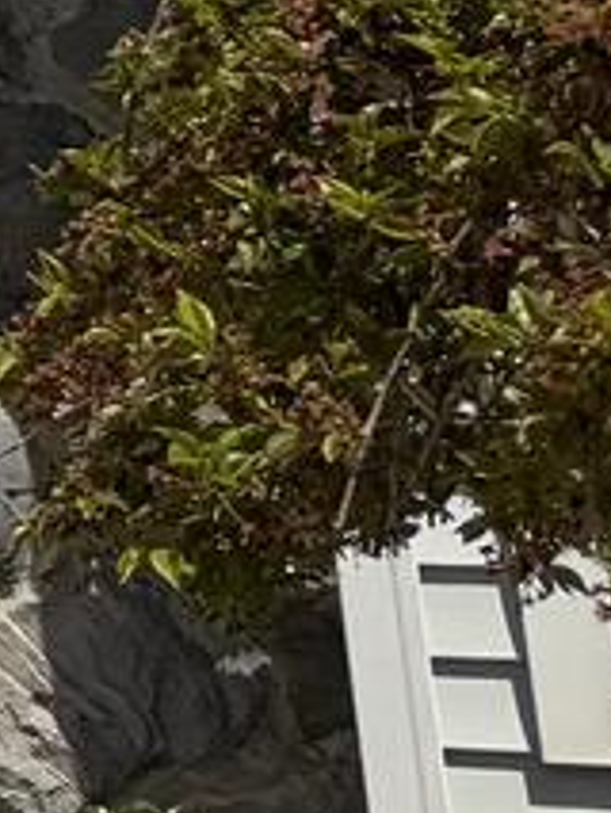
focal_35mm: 231
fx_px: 5431
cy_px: -1332
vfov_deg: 7.8
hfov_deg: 4.6
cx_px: -3120
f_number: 1.78
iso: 80
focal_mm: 6.76
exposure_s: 1/5714
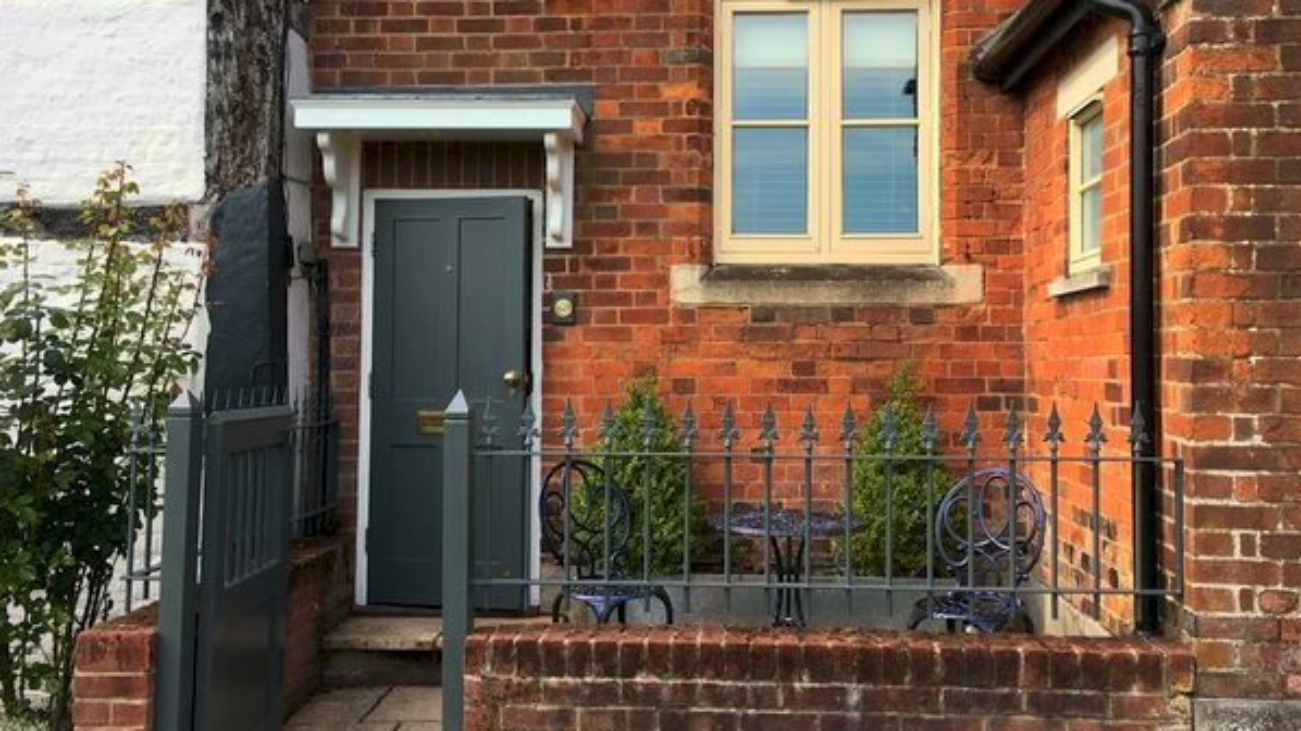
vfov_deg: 31.9
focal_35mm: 37
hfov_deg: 54.0
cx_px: 679
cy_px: 293
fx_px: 1276
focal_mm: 4.15
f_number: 2.2
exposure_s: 1/591
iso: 25
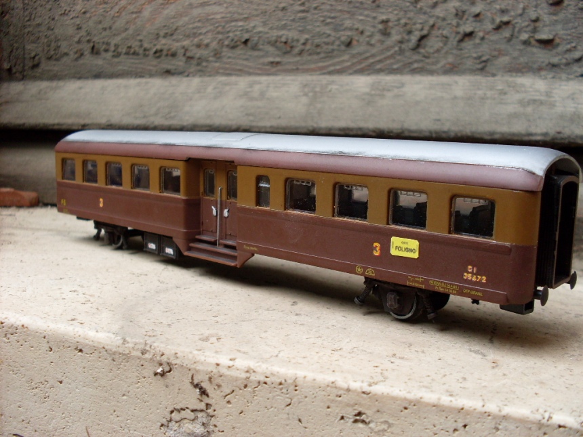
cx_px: 292
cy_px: 218
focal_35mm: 38
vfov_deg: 37.7
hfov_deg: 49.0
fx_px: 640
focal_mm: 6.3
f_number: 2.8
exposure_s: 1/125
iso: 80
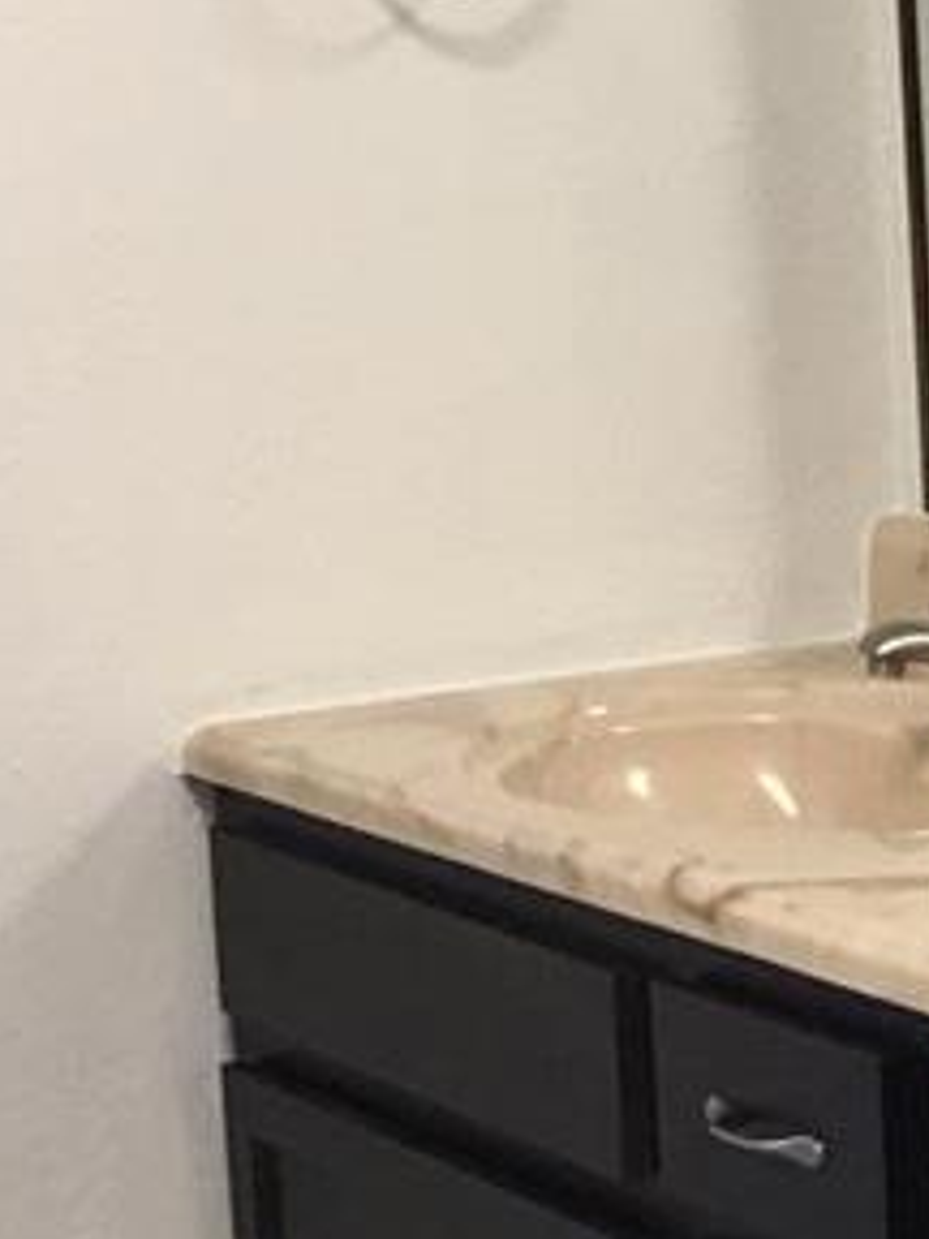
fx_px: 4616
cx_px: 1544
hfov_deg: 10.9
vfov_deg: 15.2
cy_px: 843
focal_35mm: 129
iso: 80
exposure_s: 1/30
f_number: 2.4
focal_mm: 3.3
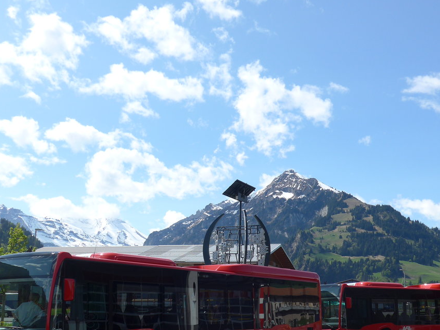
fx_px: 610
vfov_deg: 30.0
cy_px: 223
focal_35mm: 48
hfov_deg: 39.6
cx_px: 222
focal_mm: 7
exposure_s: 1/1600
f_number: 2.8
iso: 80
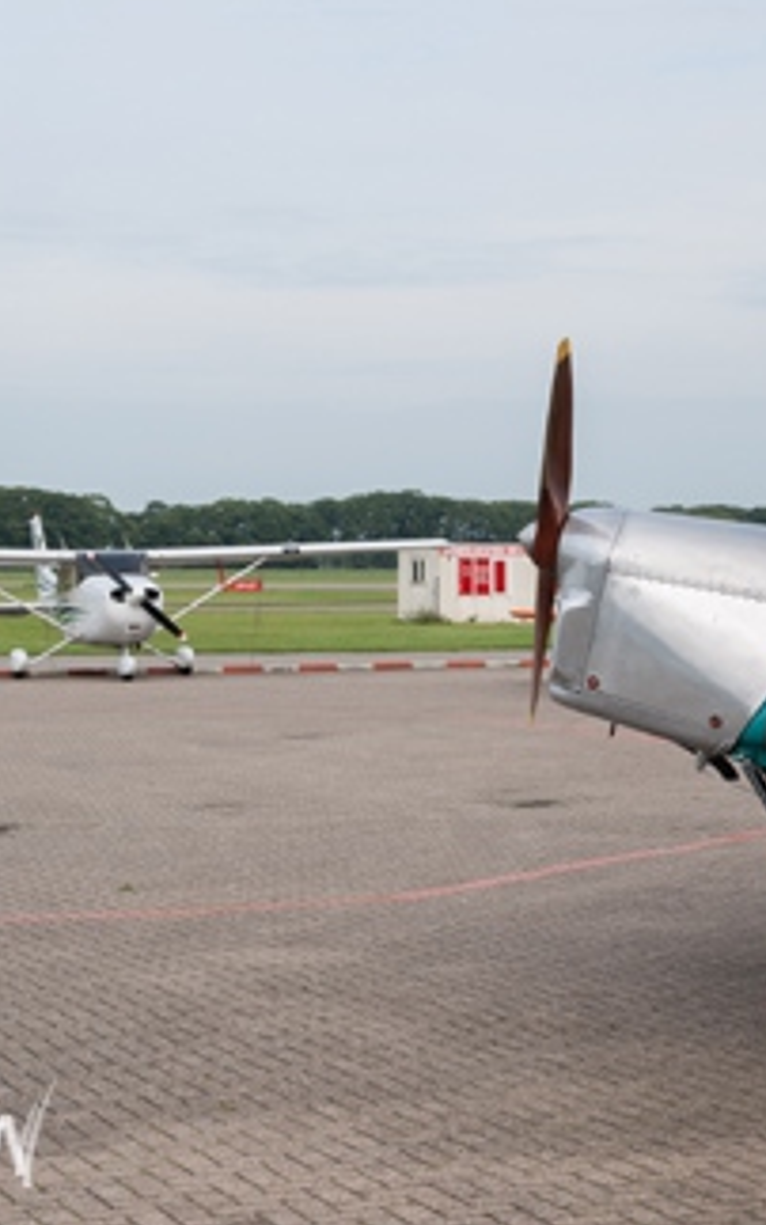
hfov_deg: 15.7
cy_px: 601
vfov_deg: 25.0
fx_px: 2764
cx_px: 542
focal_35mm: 83
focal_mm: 35
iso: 100
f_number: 8
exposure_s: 1/200
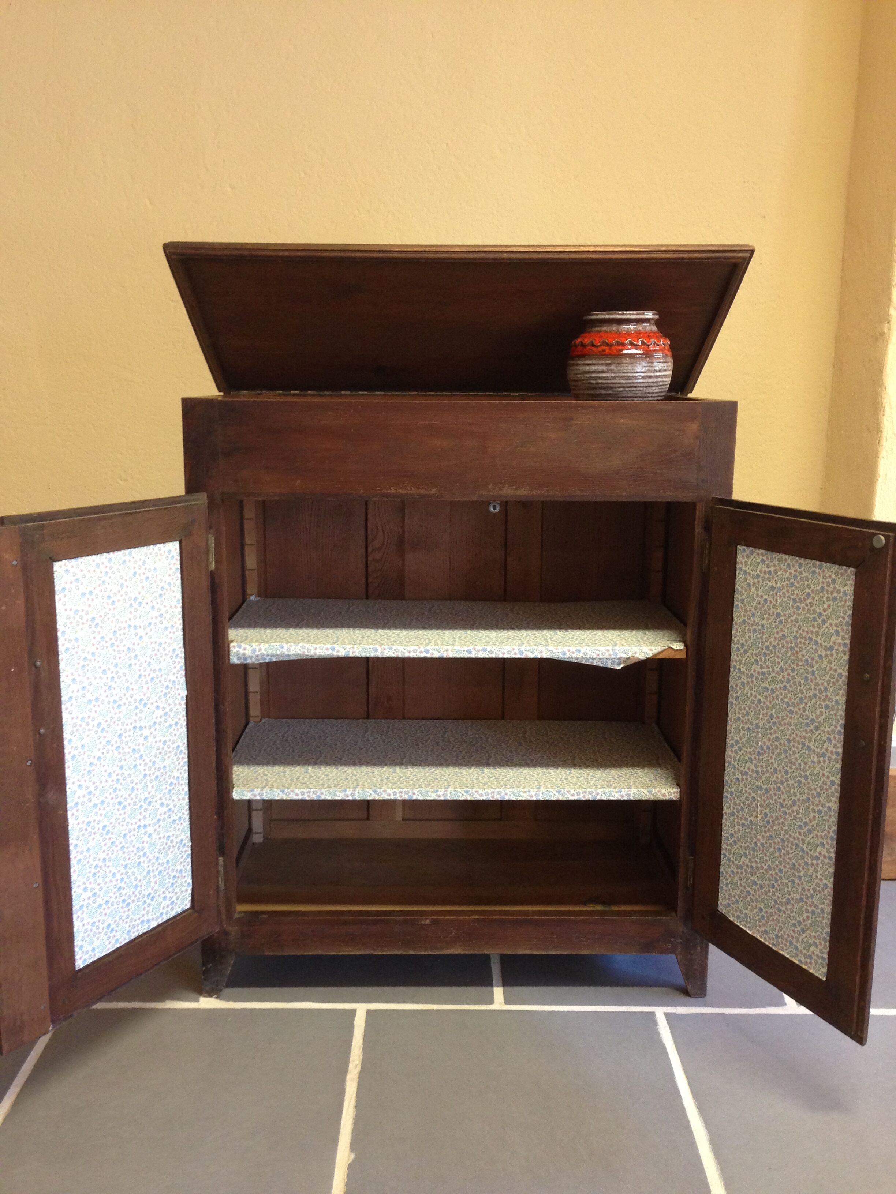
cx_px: 448
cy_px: 597
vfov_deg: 55.4
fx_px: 1139
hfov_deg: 42.9
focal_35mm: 33
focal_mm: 4.12
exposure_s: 1/20
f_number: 2.4
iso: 160
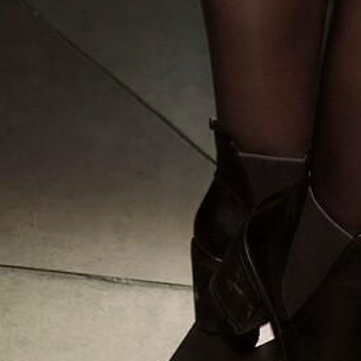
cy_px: -674
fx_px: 2490
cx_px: 294
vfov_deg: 7.4
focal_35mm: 211
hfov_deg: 8.3
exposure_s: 1/20
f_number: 1.8
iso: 400
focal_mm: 35
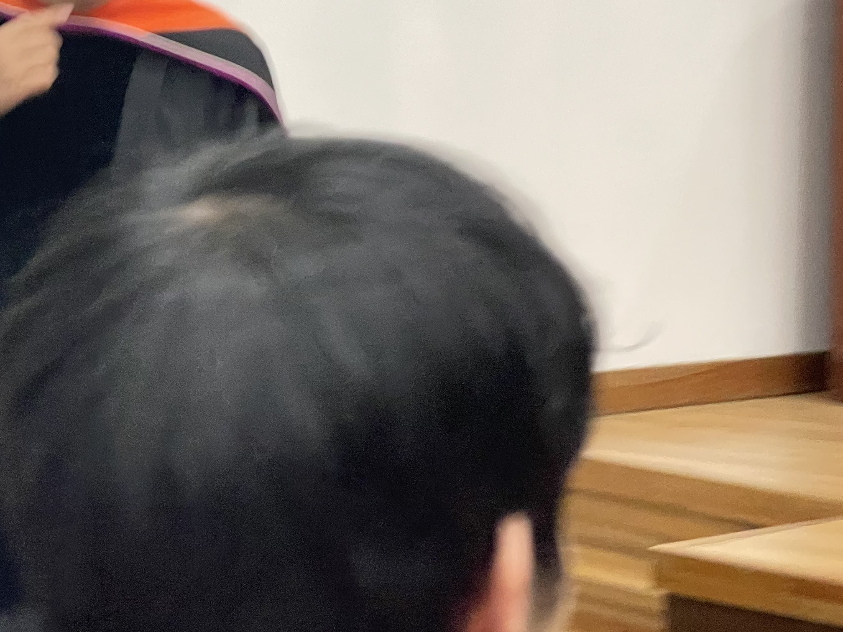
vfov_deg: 14.1
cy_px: 69
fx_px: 2533
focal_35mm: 104
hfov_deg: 18.6
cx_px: 107
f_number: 2
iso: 320
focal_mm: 6
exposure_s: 1/60
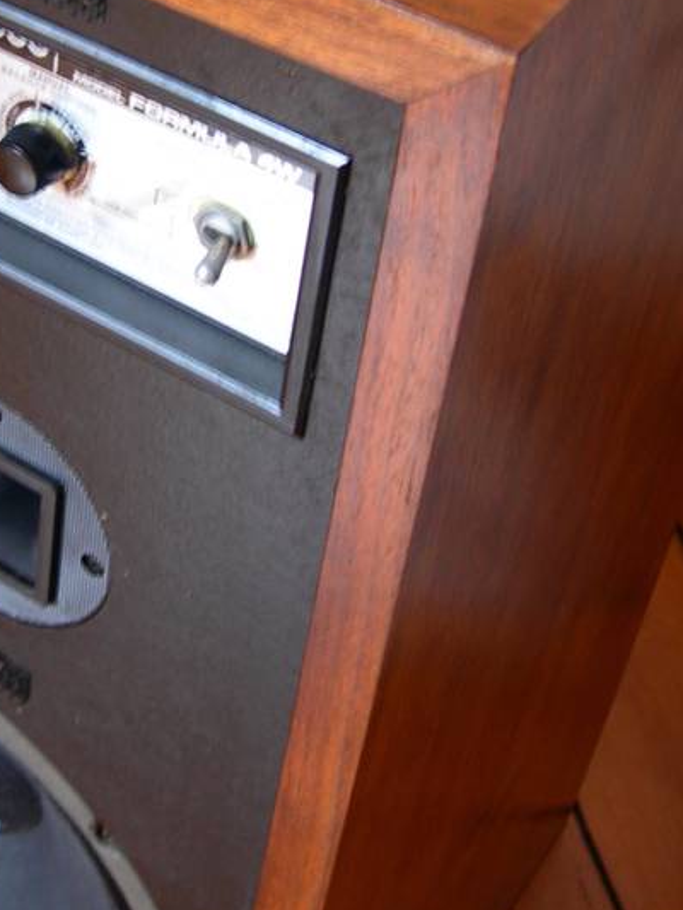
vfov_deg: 25.4
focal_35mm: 76
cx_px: 111
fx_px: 1999
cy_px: 254
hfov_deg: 19.2
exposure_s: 1/4.7
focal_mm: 7.8
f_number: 2.8
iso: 50
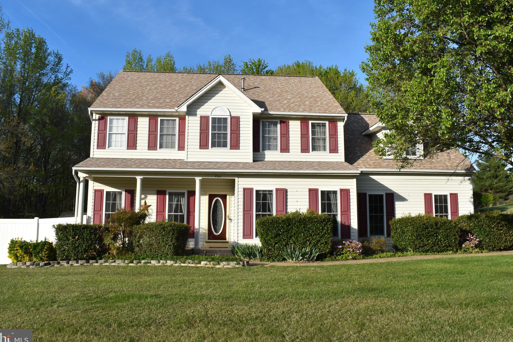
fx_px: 428
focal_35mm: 30
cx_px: 256
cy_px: 160
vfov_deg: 43.6
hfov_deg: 61.9
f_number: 10
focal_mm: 18
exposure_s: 1/400
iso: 200
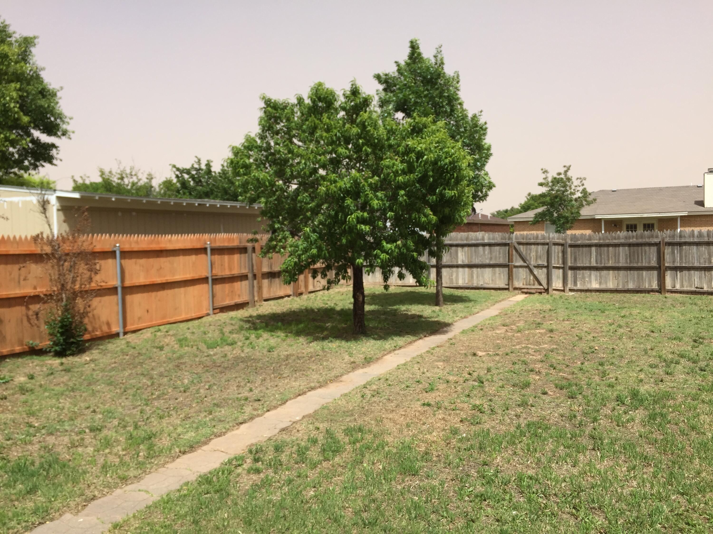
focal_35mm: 29
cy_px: 267
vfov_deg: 48.2
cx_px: 356
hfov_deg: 61.7
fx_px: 597
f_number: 2.2
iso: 32
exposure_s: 1/1721
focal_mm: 4.15
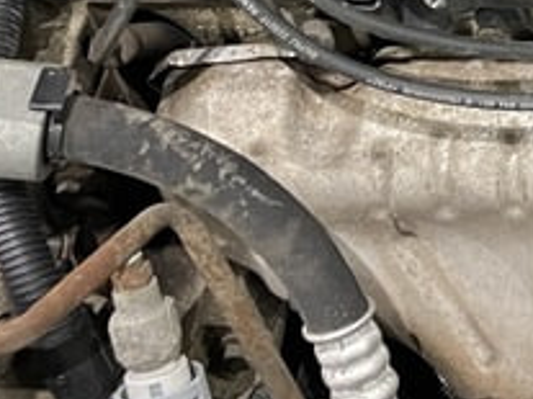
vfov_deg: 12.5
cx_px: 855
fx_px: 1739
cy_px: -194
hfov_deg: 15.7
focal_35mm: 113
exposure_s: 1/33
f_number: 1.6
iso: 500
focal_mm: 4.2
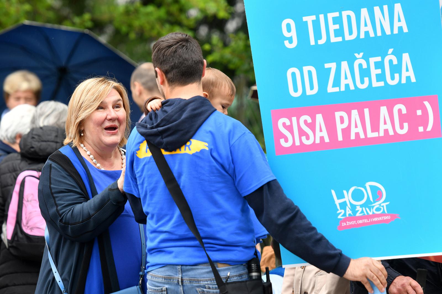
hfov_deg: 12.1
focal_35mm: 170
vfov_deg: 8.1
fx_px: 2087
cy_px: 147
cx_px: 221
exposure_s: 1/250
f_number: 5
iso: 200
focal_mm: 170
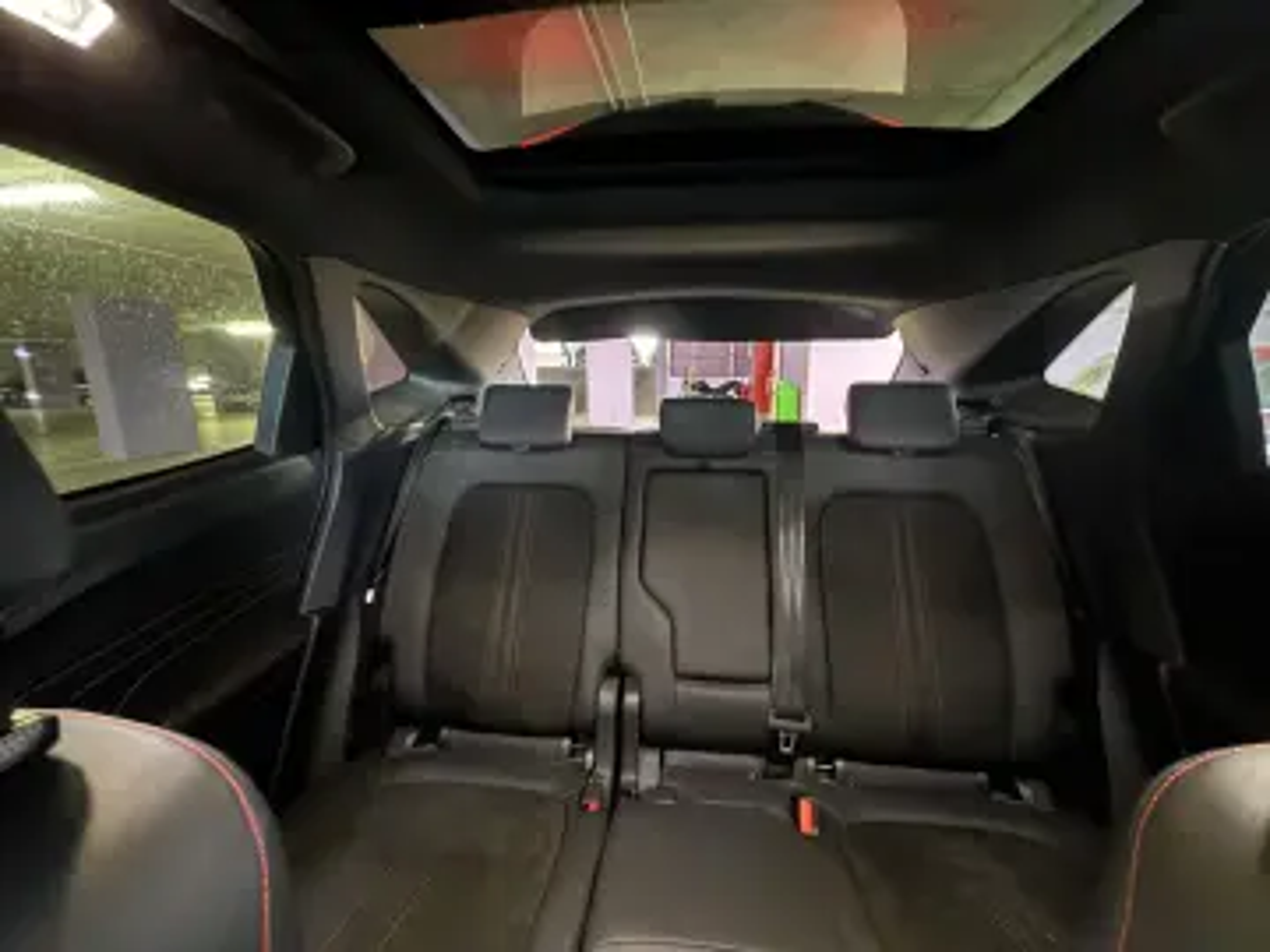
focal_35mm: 14
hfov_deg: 102.1
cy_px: 476
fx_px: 514
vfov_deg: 85.7
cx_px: 635
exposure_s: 1/9
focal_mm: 2.22
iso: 2000
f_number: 2.2
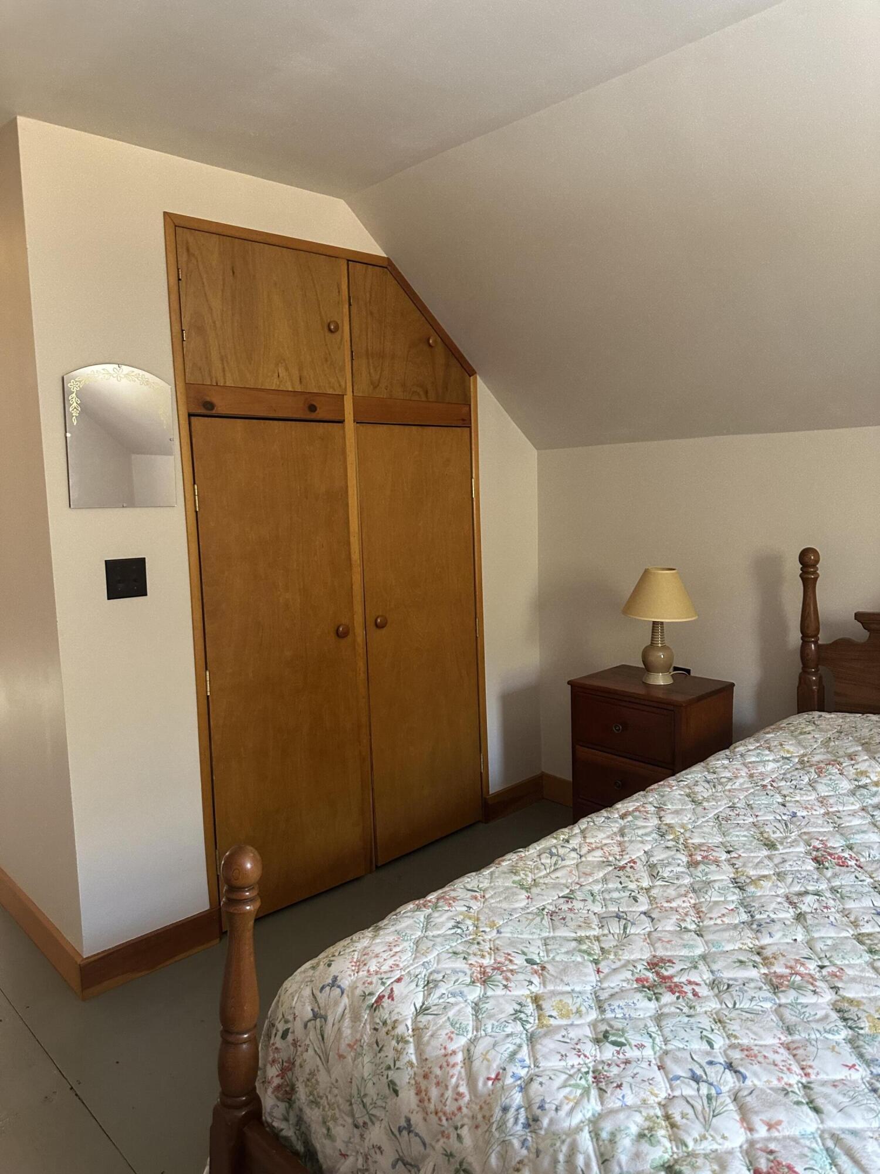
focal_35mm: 24
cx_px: 440
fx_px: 813
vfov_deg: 71.6
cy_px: 587
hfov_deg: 56.8
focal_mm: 6.86
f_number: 1.78
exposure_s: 1/60
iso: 400
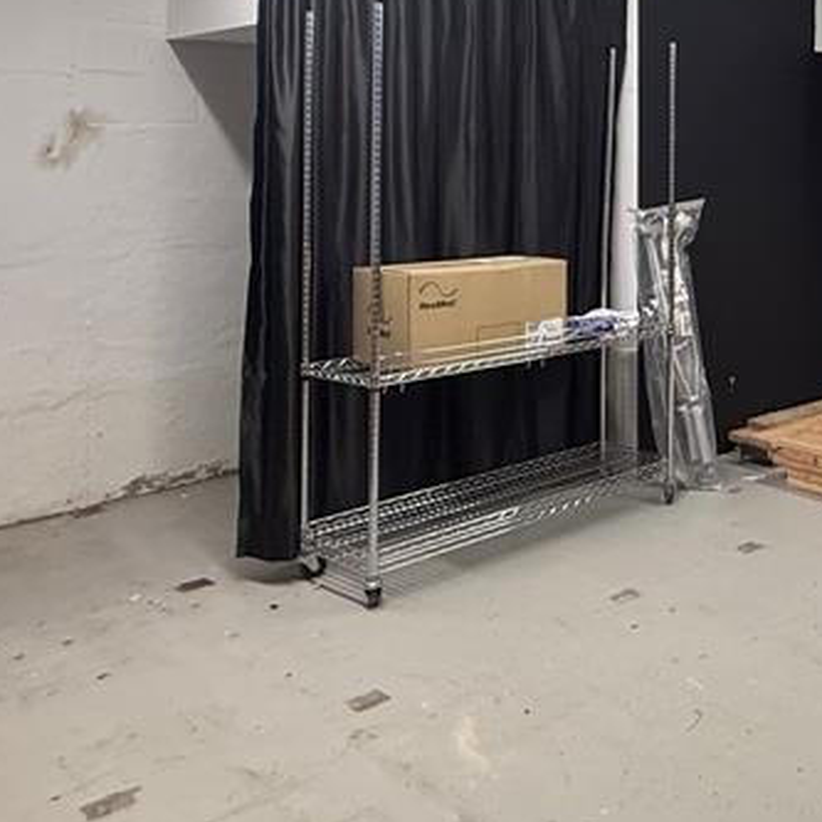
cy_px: 163
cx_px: 1015
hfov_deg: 34.1
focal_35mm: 38
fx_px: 1021
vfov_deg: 41.9
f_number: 2.2
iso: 200
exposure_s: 1/60
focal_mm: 2.22
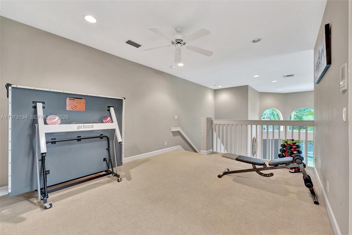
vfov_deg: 78.4
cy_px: 118
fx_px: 144
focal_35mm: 15
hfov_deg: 101.5
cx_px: 176
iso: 500
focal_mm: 14.7
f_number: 8
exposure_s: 1.3
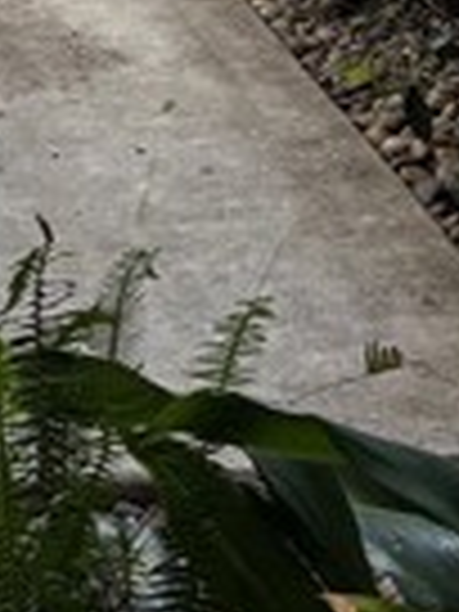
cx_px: -320
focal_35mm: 122
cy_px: -117
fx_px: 2157
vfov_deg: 15.6
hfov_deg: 11.4
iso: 125
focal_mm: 5.96
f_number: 1.6
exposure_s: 1/242
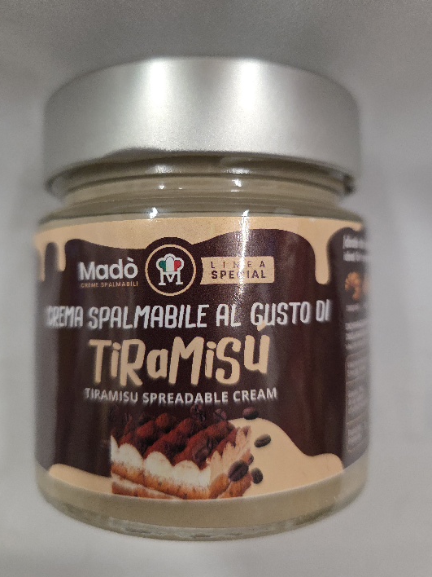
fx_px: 433
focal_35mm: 26
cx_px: 202
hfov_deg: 53.0
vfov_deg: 67.1
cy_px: 256
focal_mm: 6.3
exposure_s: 1/101
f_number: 1.7
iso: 320
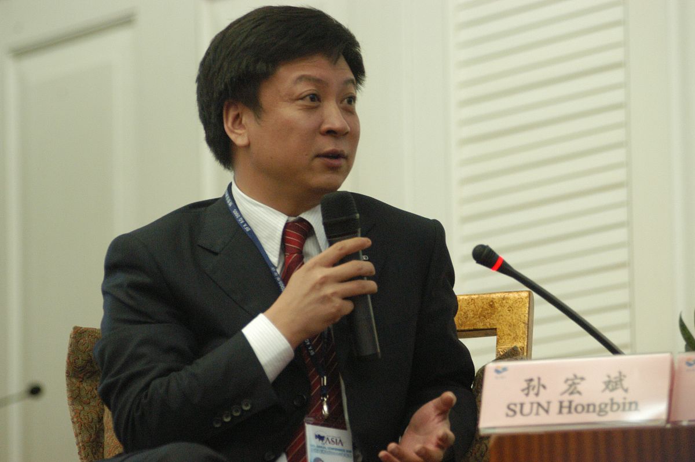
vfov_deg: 6.8
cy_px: 231
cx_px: 348
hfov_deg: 10.2
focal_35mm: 202
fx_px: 3906
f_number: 2.8
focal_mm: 135
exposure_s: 1/60
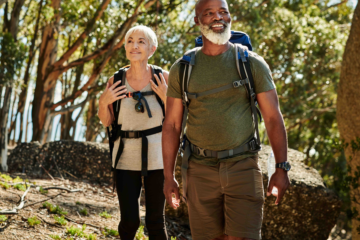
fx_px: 620
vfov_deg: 21.9
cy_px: 102
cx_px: 147
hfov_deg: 32.3
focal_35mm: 62
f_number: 3.2
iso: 200
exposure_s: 1/400
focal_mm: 50
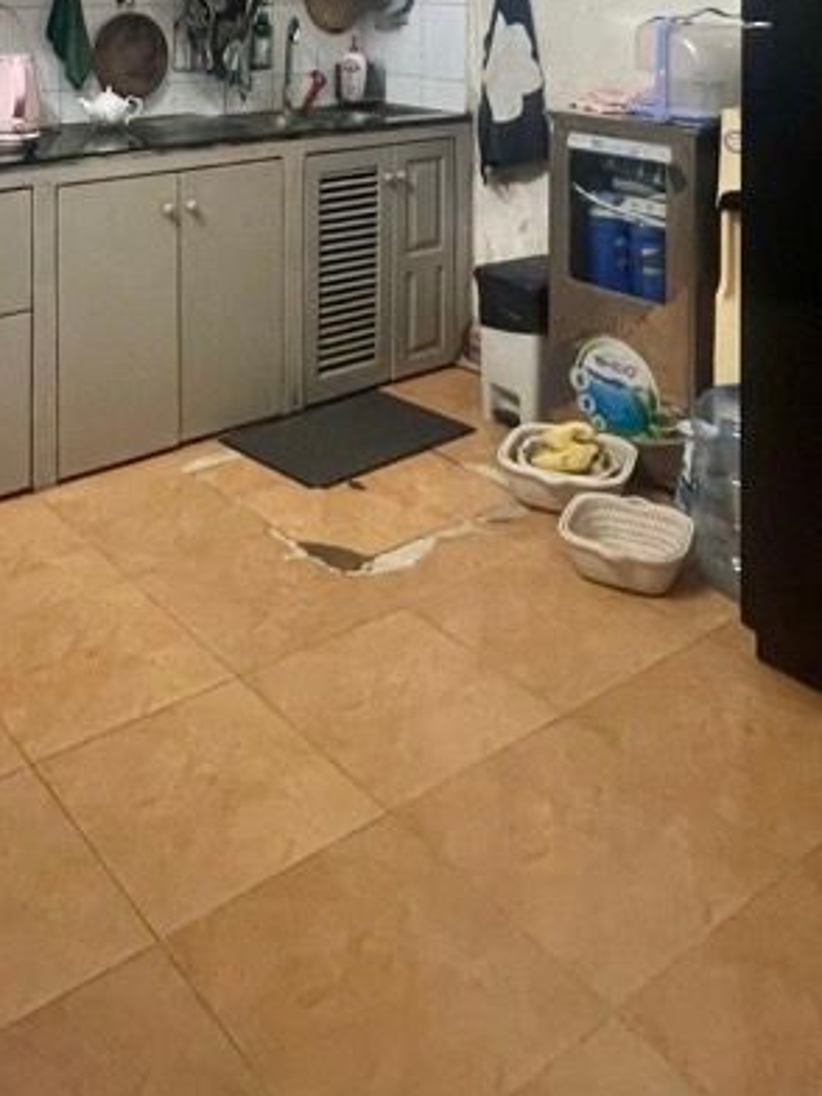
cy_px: -20
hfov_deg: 41.0
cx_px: 240
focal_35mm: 34
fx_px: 1076
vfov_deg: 45.0
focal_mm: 1.57
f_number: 1.8
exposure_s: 1/50
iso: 800
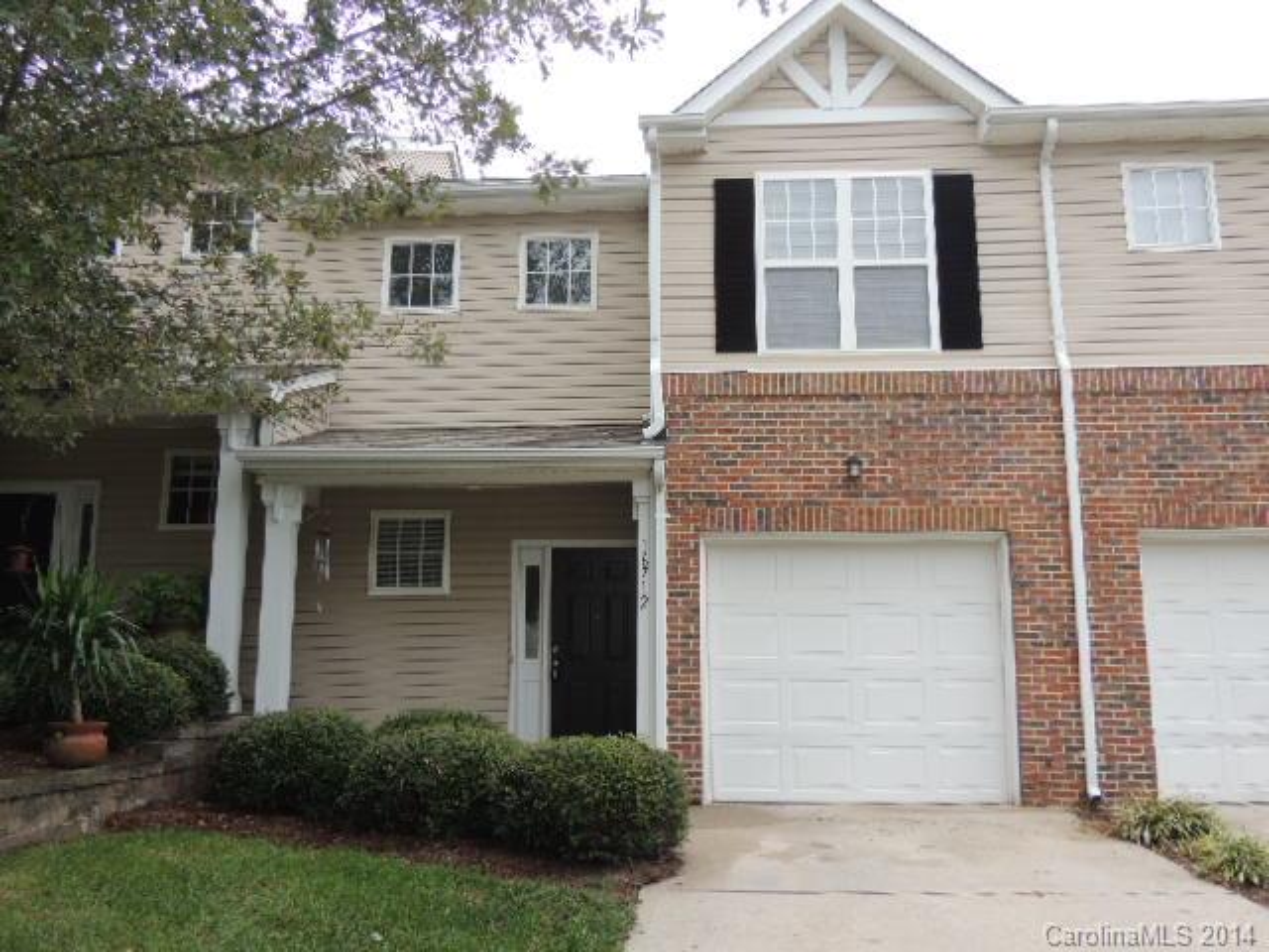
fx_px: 1100
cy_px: 476
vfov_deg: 46.8
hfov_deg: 60.0
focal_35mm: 30
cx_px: 634
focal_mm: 5.3
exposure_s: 1/100
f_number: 3.1
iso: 100
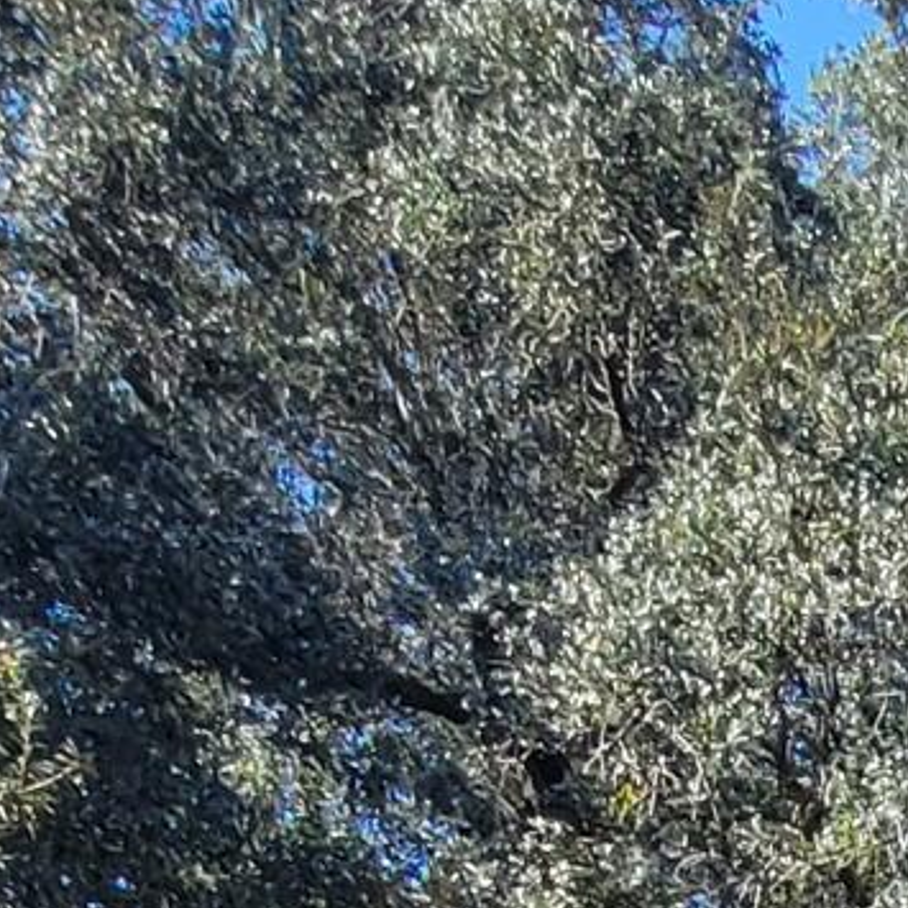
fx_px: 2879
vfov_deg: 12.5
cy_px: 2368
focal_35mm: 97
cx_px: 1931
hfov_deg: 14.3
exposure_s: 1/547
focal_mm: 2.2
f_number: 2.2
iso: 50
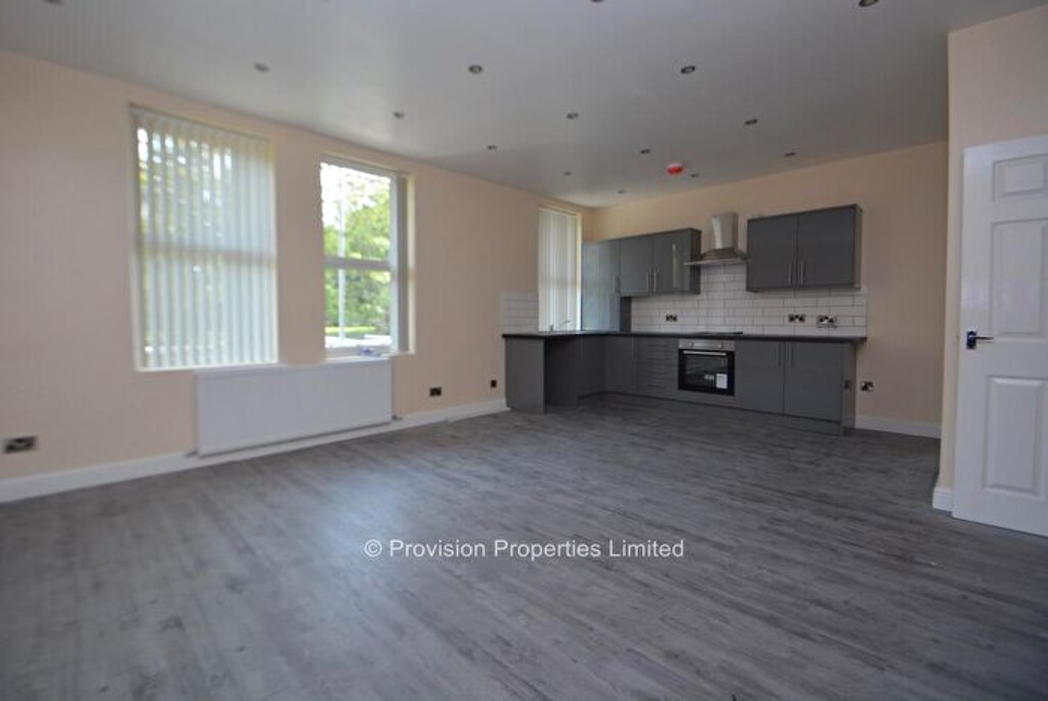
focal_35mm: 15
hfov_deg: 100.3
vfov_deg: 77.4
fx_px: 437
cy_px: 350
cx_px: 524
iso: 400
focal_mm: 10
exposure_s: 1/90
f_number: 5.6
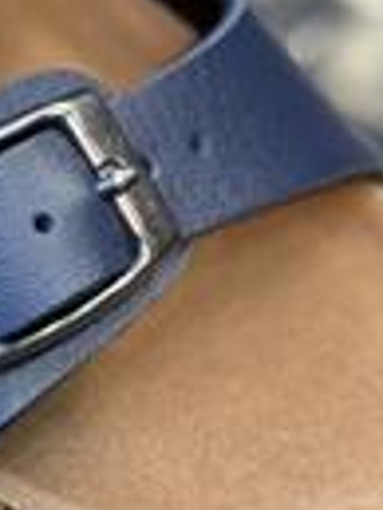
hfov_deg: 6.5
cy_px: -403
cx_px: -144
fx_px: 3314
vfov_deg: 8.5
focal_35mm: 225
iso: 80
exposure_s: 1/100
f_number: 1.78
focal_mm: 6.76
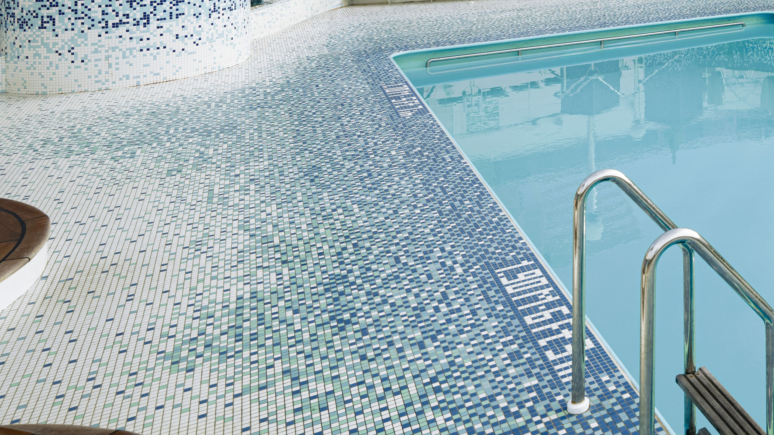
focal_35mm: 43
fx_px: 883
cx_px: 865
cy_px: -126
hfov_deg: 38.5
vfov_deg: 24.3
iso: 400
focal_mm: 17
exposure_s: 1/250
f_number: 8
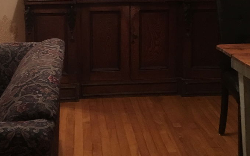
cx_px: 106
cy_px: -2
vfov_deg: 17.6
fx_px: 491
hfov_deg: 28.6
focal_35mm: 72
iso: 200
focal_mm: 4.15
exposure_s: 1/17
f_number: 2.2
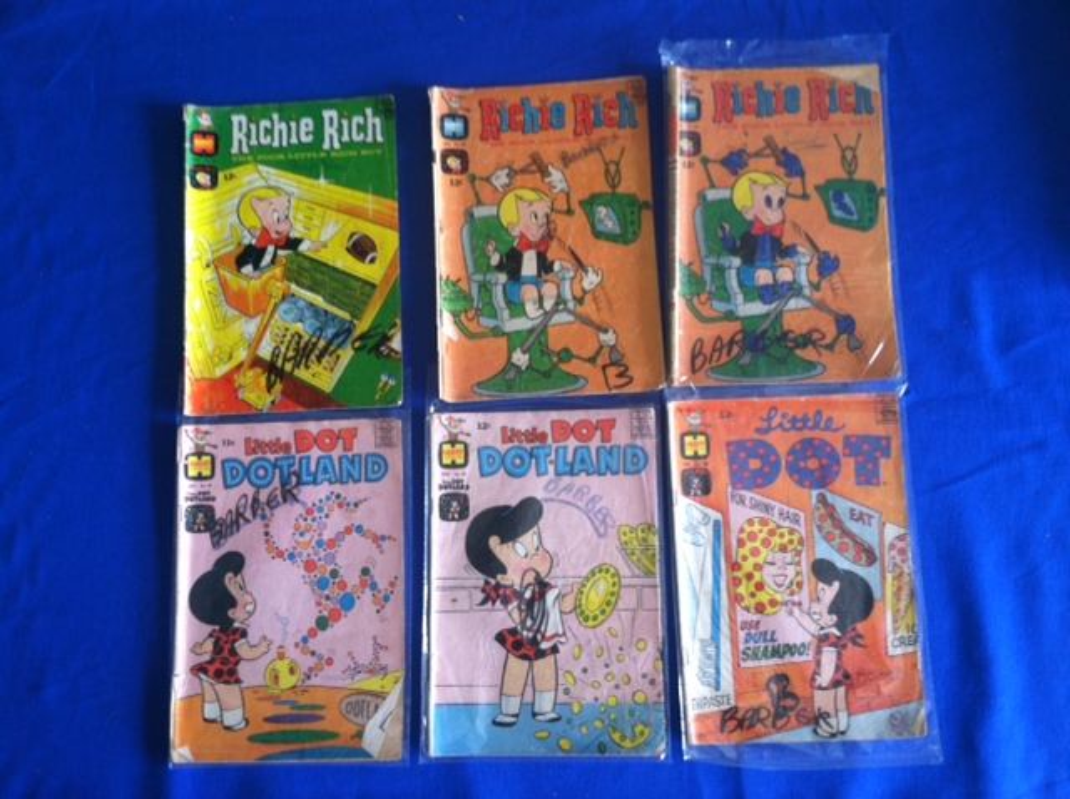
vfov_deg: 40.6
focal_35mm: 35
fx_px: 1080
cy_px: 400
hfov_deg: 52.7
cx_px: 535
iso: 80
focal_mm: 3.85
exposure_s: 1/20
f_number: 2.8
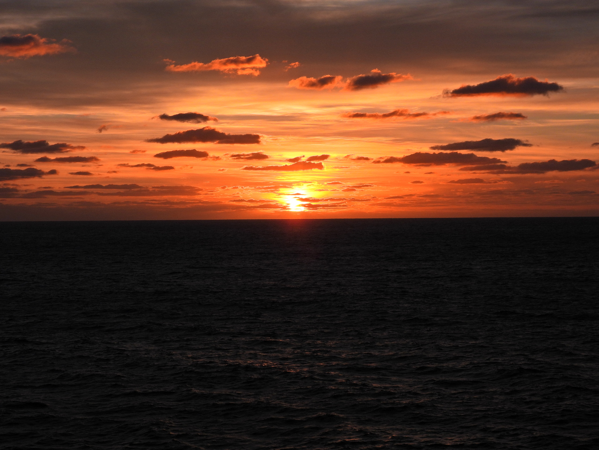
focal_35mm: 80
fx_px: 1384
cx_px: 300
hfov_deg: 24.4
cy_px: 225
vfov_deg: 18.4
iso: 100
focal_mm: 14.3
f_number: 4
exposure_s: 1/1600
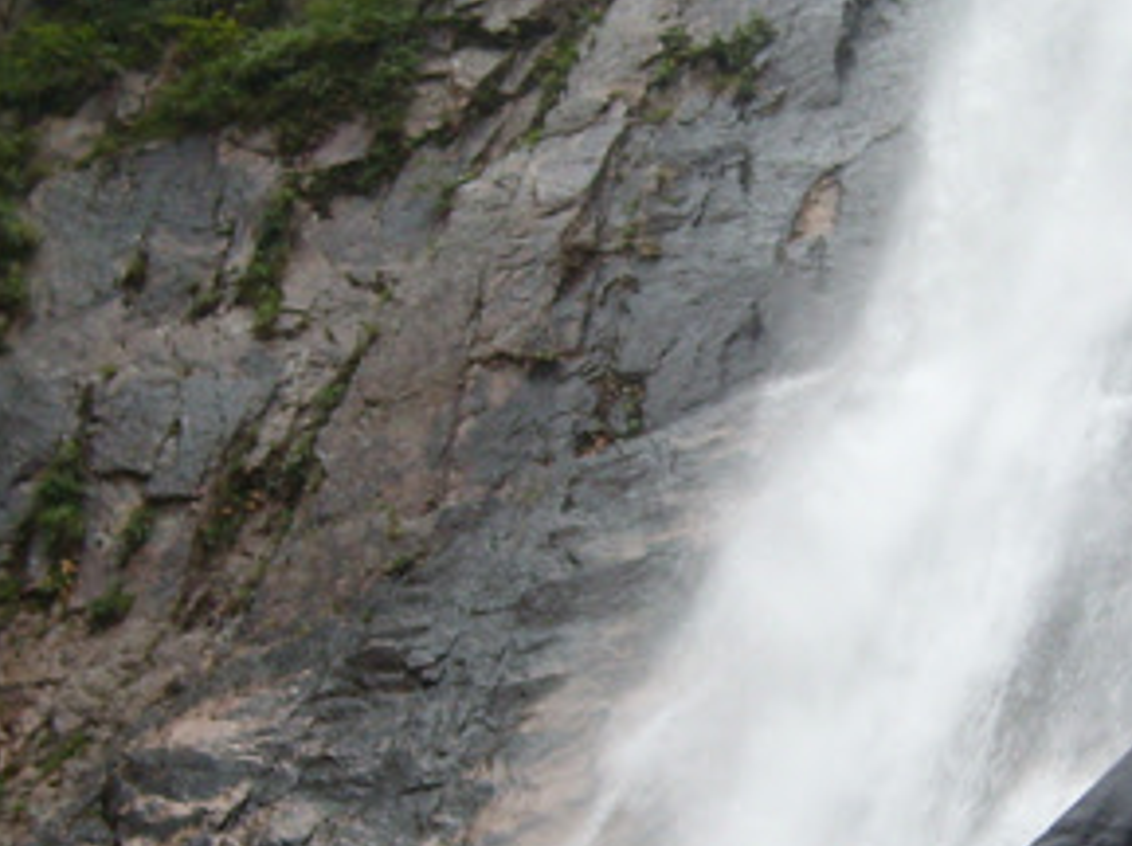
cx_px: 991
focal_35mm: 97
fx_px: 3168
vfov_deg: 15.2
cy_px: 607
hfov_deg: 19.9
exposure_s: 1/105
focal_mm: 5.8
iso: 50
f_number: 2.8
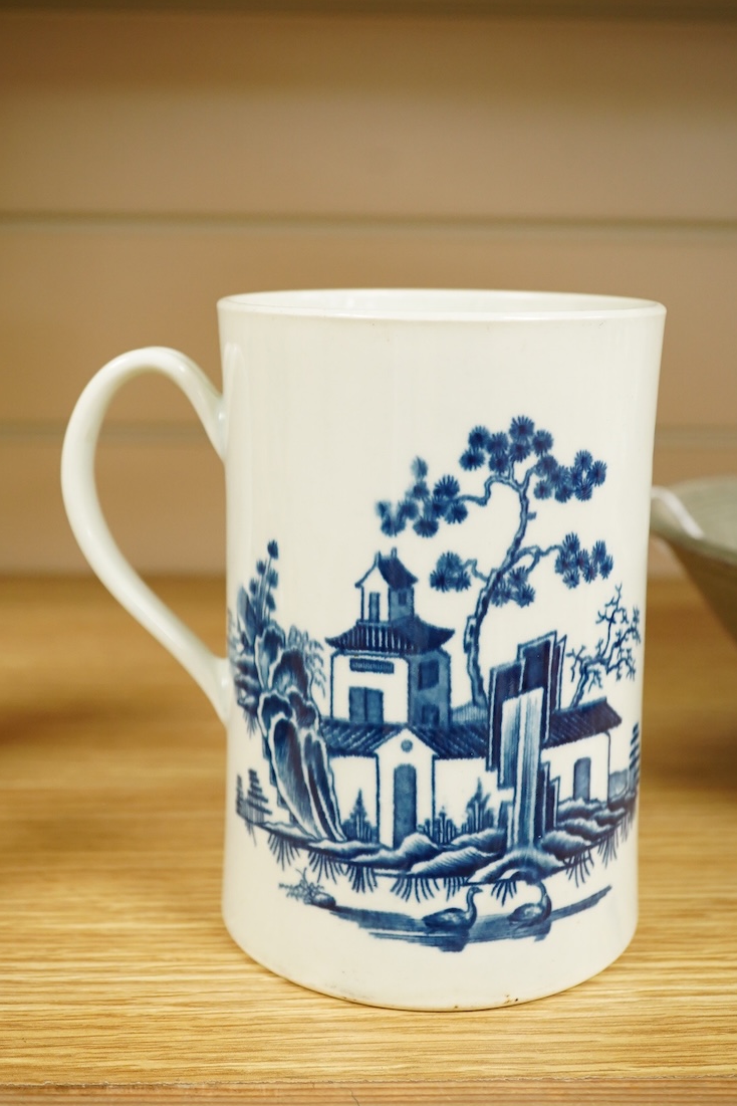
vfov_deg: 42.7
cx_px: 373
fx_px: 1412
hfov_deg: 29.2
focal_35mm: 46
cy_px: 564
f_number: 7.1
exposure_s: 1/125
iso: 2000
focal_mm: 30
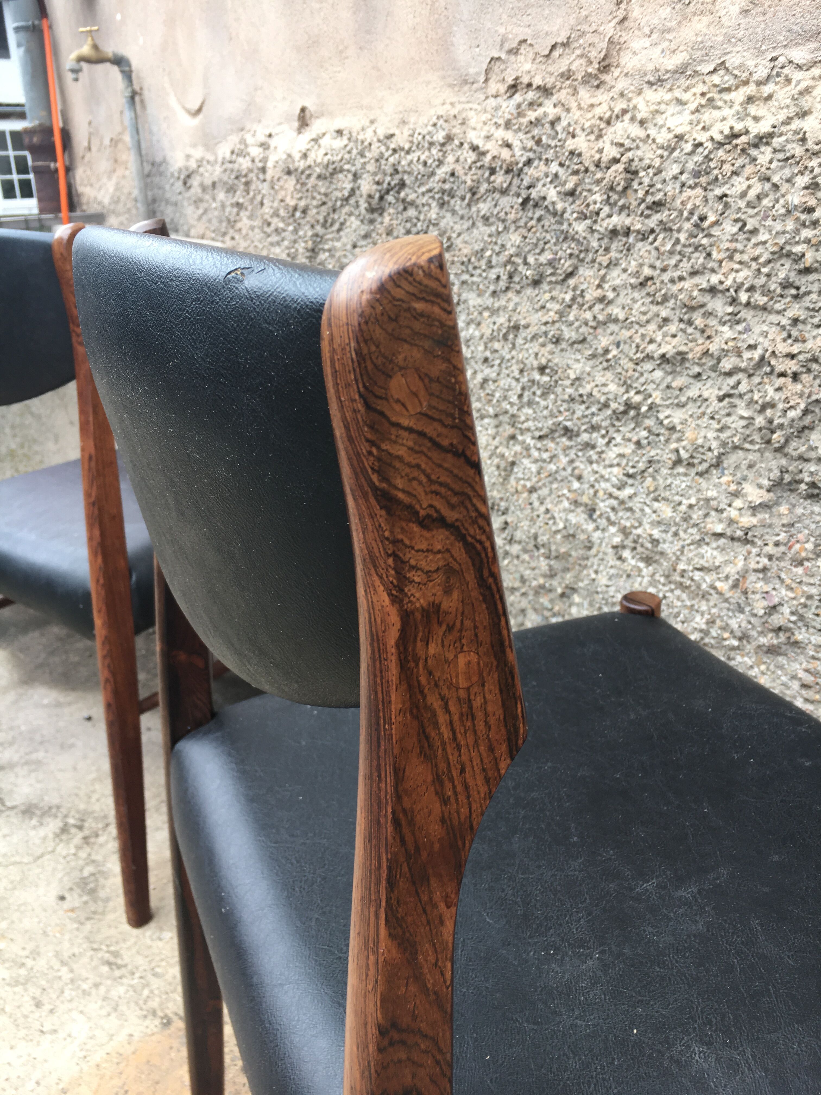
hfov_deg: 48.2
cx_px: 410
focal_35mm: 29
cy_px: 548
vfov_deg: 61.7
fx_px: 917
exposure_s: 1/100
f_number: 2.2
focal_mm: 4.15
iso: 25
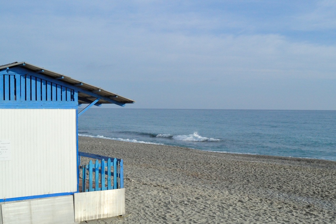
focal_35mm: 48
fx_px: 448
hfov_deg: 41.1
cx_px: 168
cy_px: 112
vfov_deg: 28.1
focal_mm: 18
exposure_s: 1/2000
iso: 1600
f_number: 11
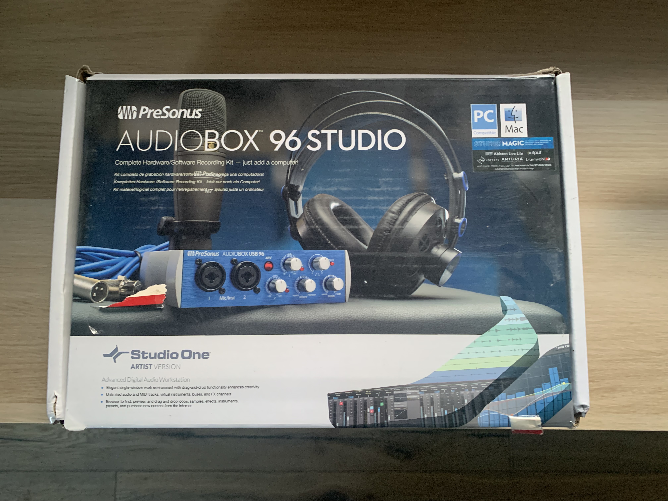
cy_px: 250
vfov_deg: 53.1
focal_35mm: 26
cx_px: 334
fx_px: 502
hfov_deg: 67.3
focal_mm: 4.25
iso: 400
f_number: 1.8
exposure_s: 1/54
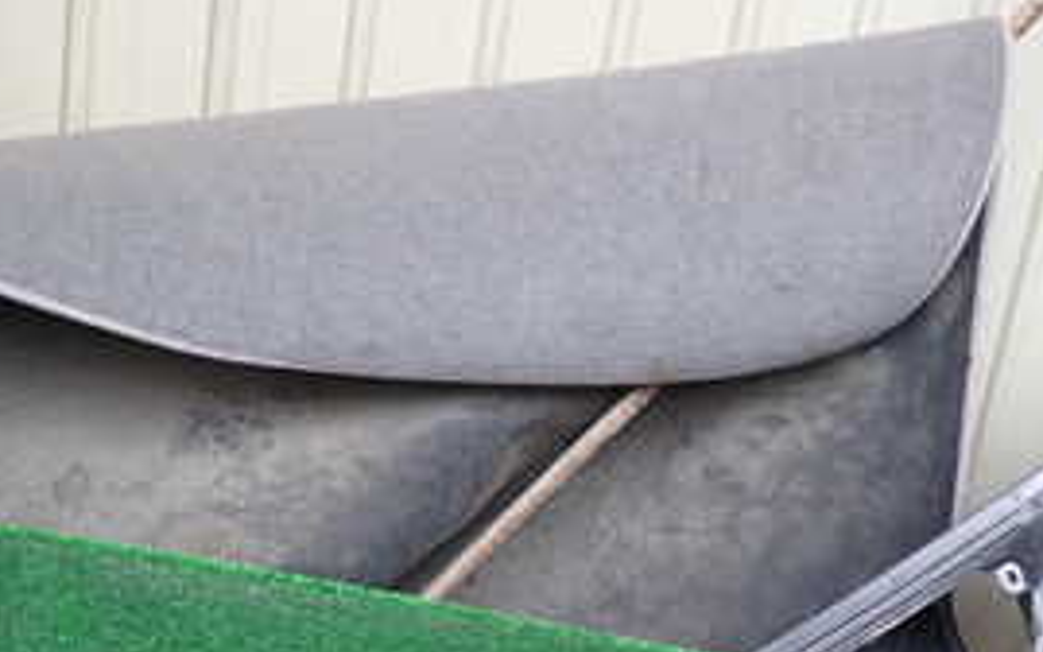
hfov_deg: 34.3
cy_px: 734
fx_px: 1677
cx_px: 663
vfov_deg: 20.8
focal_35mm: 59
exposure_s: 1/60
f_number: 2
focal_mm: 4.5
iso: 160
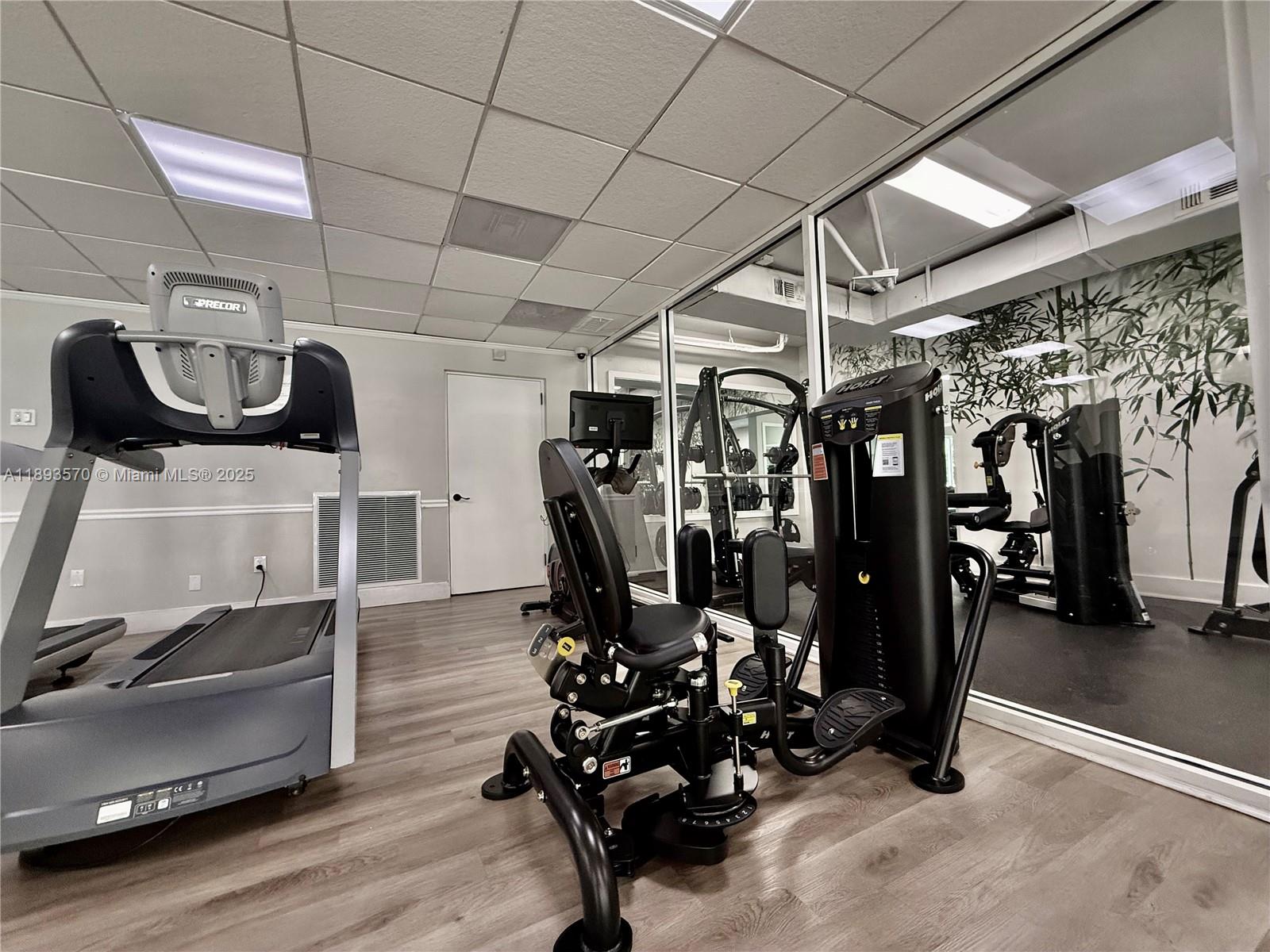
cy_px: 476
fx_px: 514
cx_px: 635
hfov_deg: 102.1
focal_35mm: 14
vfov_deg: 85.7
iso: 320
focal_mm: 2.22
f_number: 2.2
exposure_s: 1/120
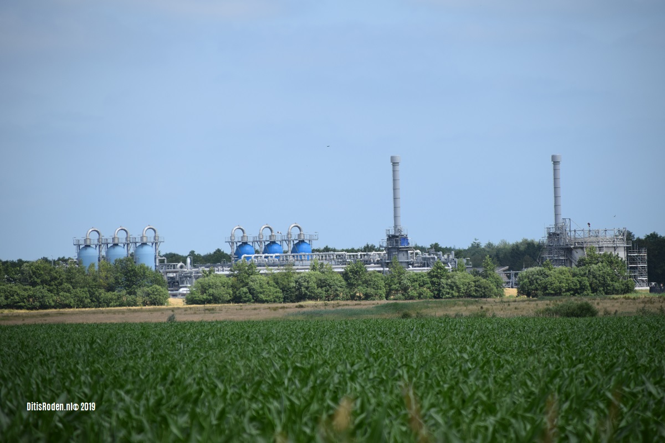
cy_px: 222
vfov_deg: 4.6
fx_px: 5541
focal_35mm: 300
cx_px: 332
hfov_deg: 6.9
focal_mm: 200
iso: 200
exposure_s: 1/640
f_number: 6.3
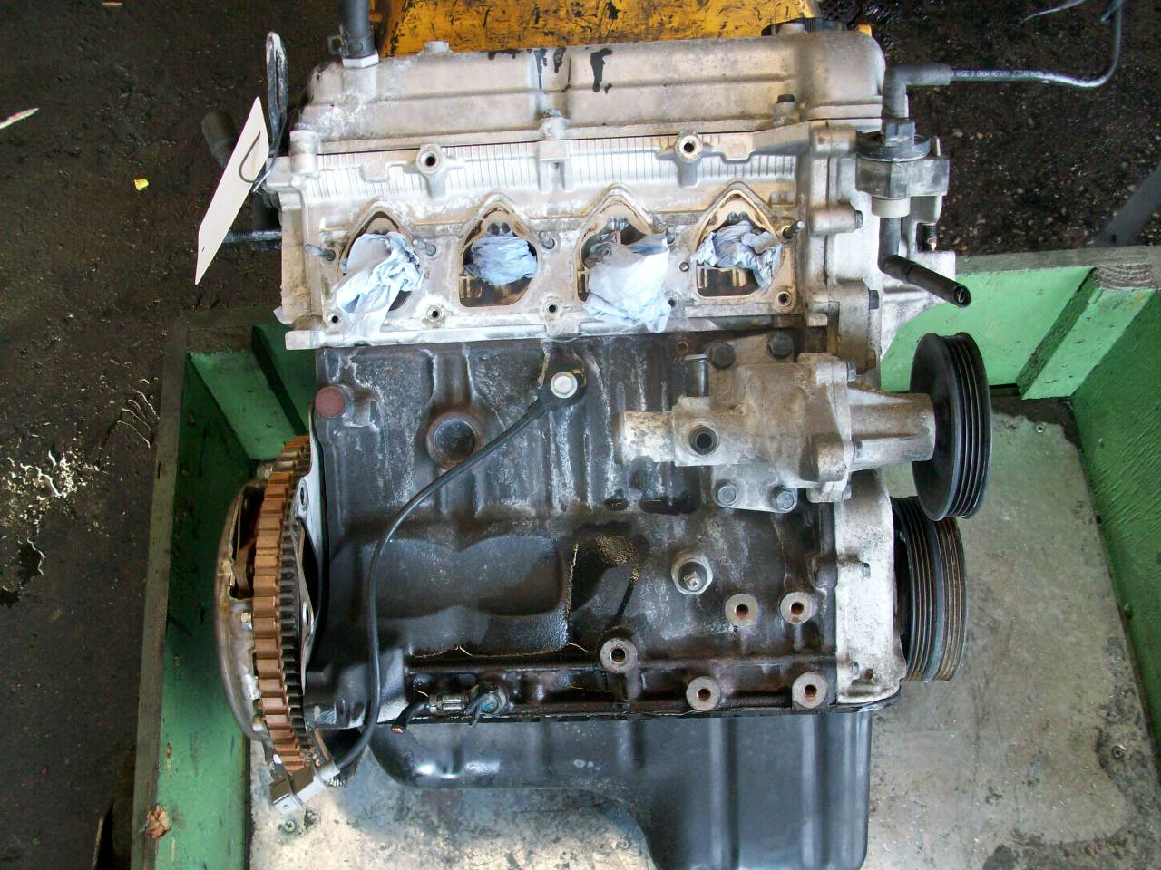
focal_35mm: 34
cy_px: 435
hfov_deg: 54.0
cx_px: 580
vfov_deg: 41.8
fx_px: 1140
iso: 160
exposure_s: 1/23
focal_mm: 5.7
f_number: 2.8
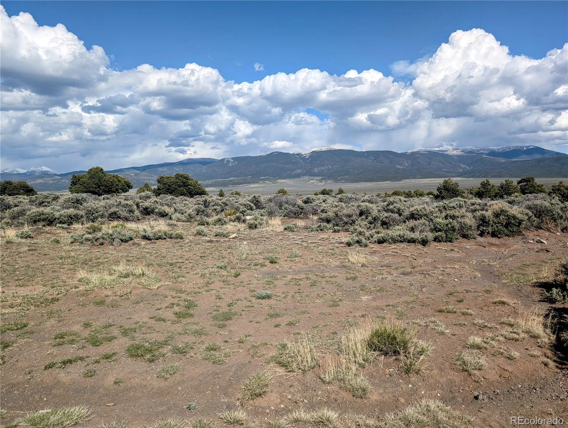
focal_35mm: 24
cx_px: 284
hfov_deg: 71.5
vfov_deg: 56.9
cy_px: 214
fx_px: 394
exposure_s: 1/2037
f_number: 1.68
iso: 22
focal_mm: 6.9
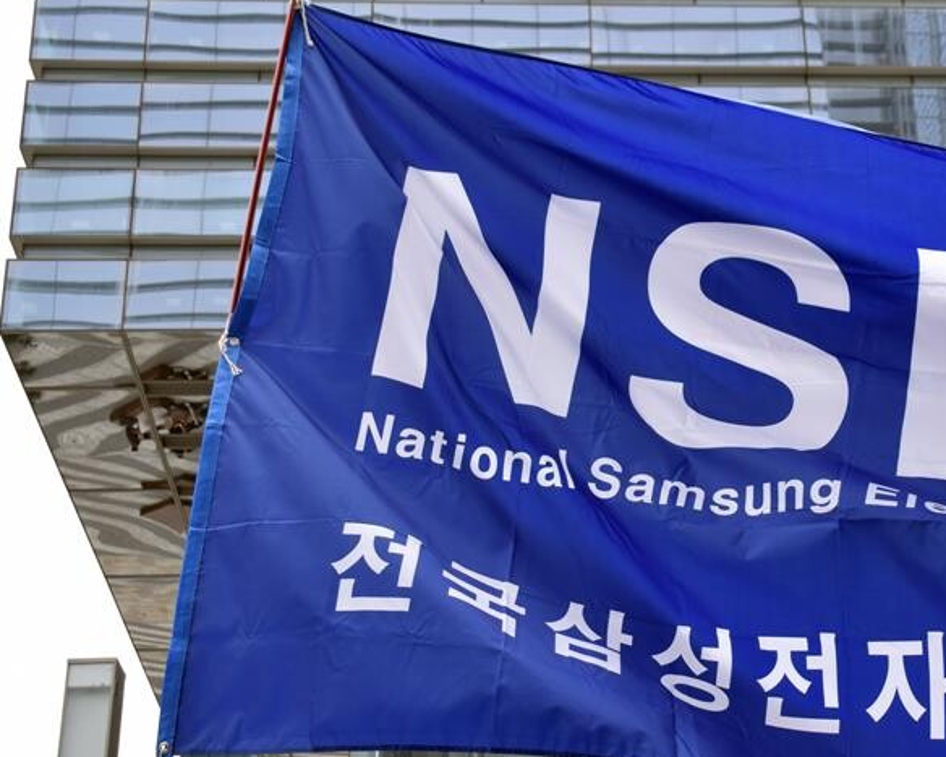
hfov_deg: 23.7
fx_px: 2211
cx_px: 776
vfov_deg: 19.4
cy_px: 438
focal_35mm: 79
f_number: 6.3
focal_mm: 32
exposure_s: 1/320
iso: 200
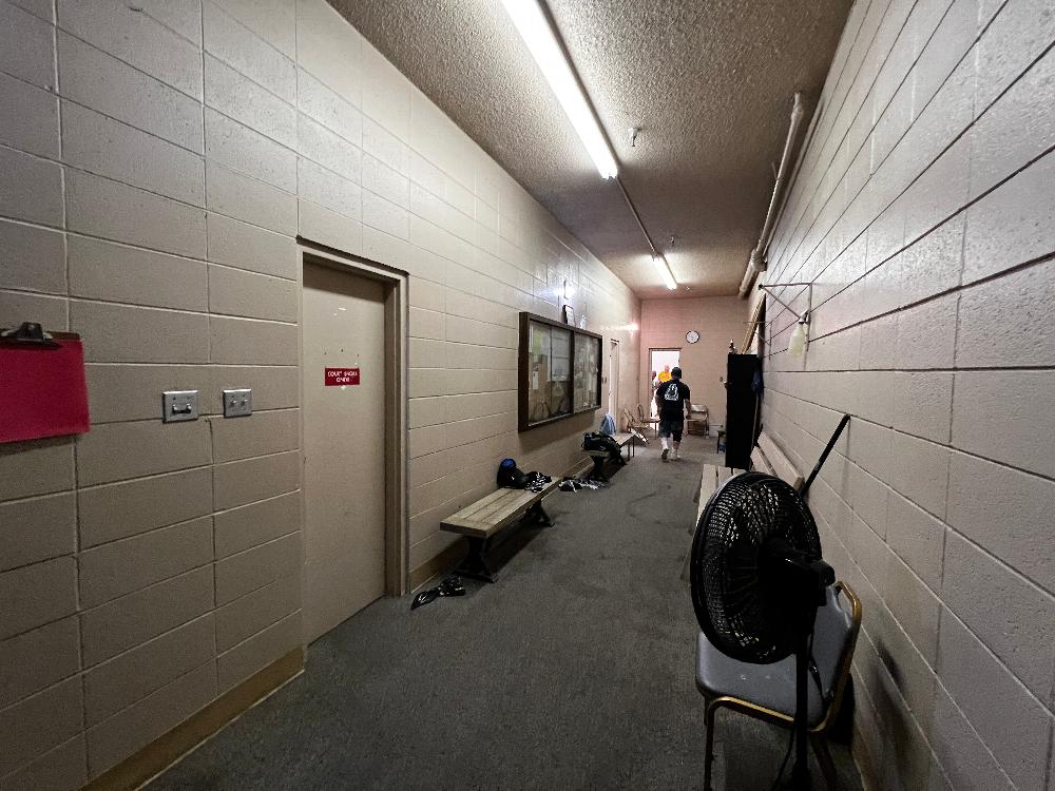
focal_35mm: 13
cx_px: 528
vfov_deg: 89.9
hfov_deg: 106.2
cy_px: 396
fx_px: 396
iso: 400
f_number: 1.8
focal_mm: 1.57
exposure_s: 1/60
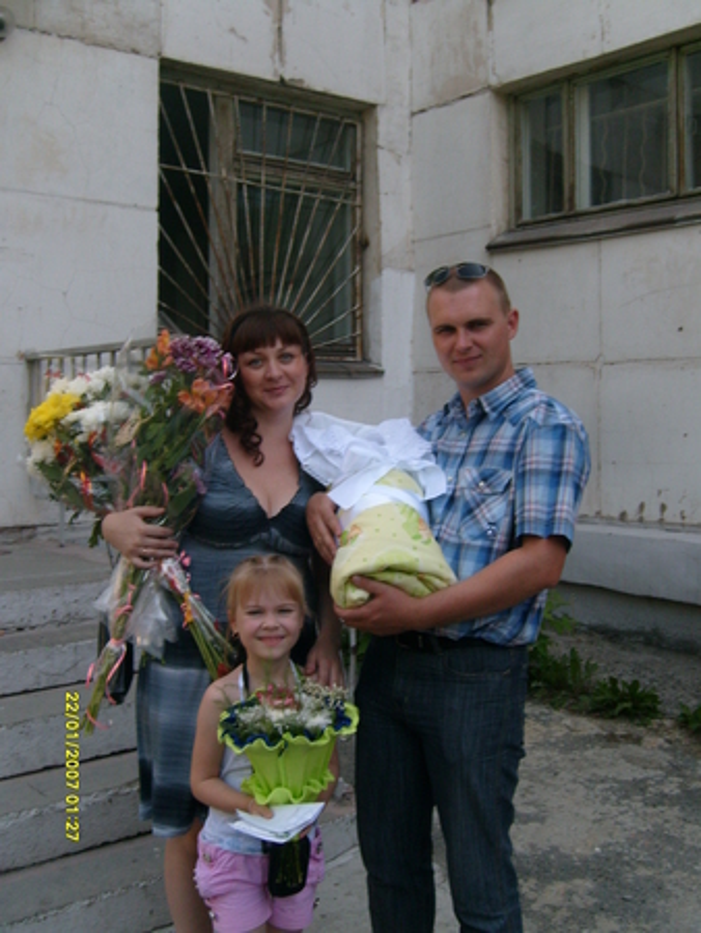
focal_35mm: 35
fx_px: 944
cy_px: 466
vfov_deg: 52.6
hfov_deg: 40.7
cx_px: 350
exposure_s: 1/90
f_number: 7.1
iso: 80
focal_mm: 5.8
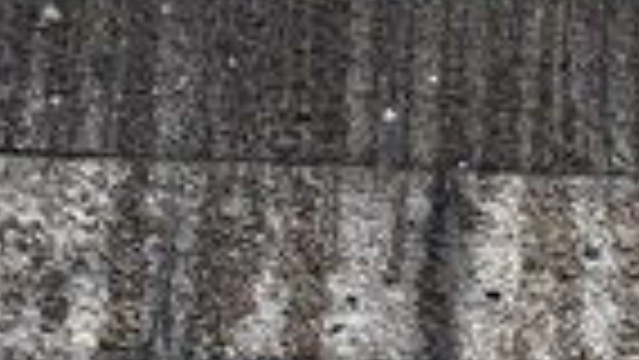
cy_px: 171
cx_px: 623
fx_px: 2373
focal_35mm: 140
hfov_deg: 15.1
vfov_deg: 8.7
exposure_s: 1/100
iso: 32
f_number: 2.4
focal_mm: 3.3
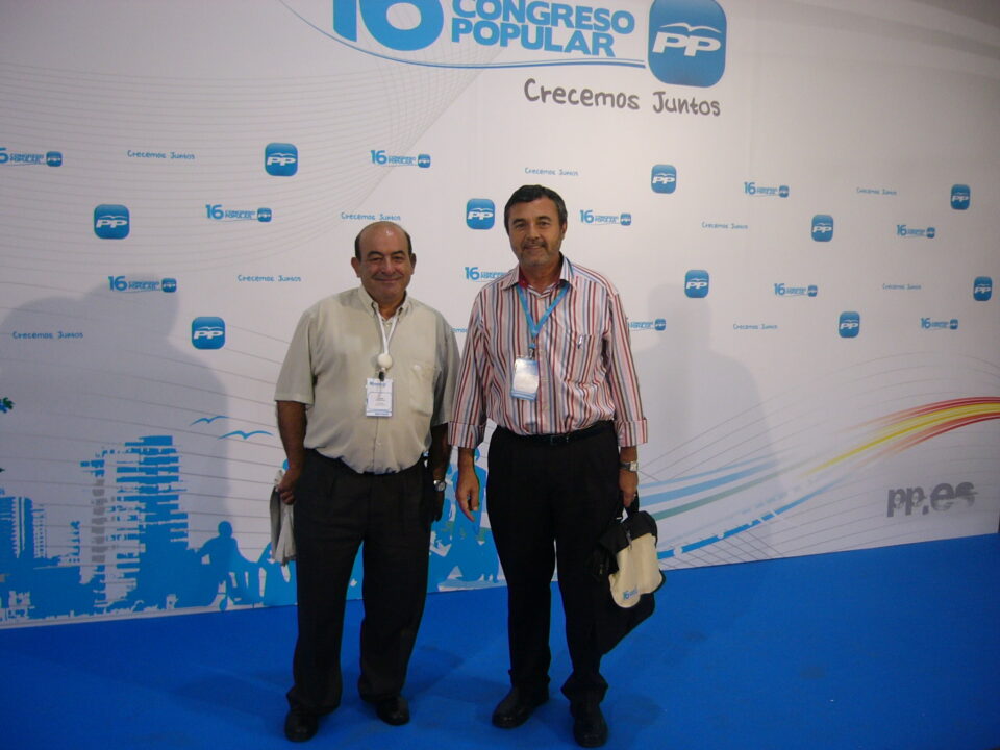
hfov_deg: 52.6
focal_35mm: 35
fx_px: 1011
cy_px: 375
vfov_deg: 40.7
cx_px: 500
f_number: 2.8
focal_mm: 5.8
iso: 150
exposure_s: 1/40
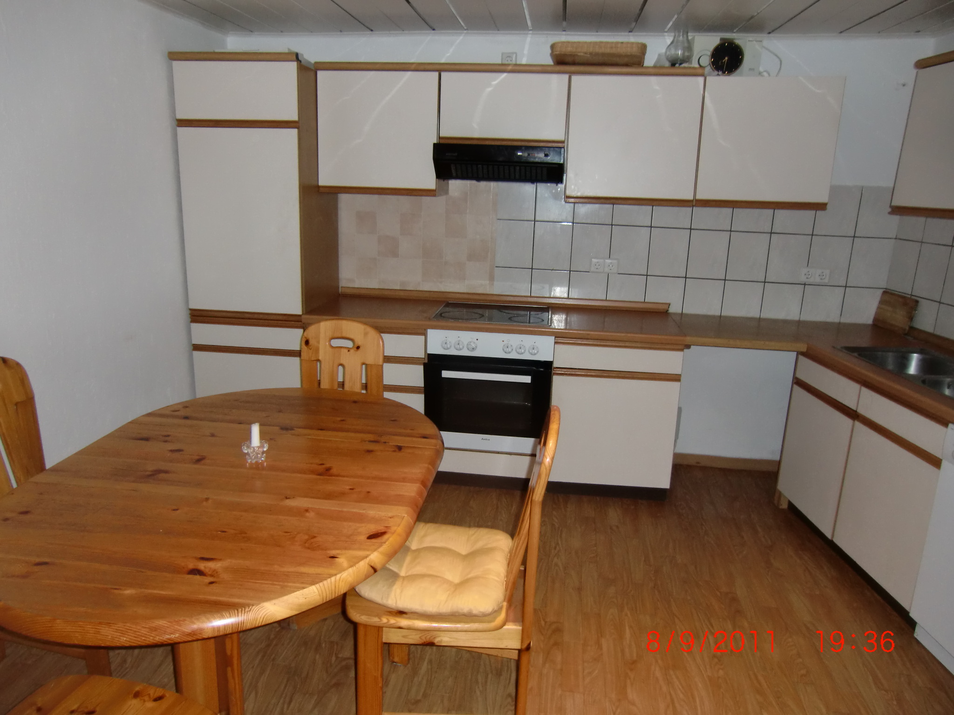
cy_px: 358
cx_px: 477
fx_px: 661
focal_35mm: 24
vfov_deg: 56.8
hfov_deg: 71.6
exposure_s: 1/50
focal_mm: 4.3
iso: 160
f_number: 3.2
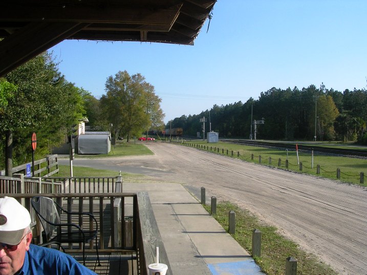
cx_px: 184
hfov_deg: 49.0
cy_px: 138
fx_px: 403
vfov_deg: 37.7
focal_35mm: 38
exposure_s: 1/265
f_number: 5.6
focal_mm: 5.8
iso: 50
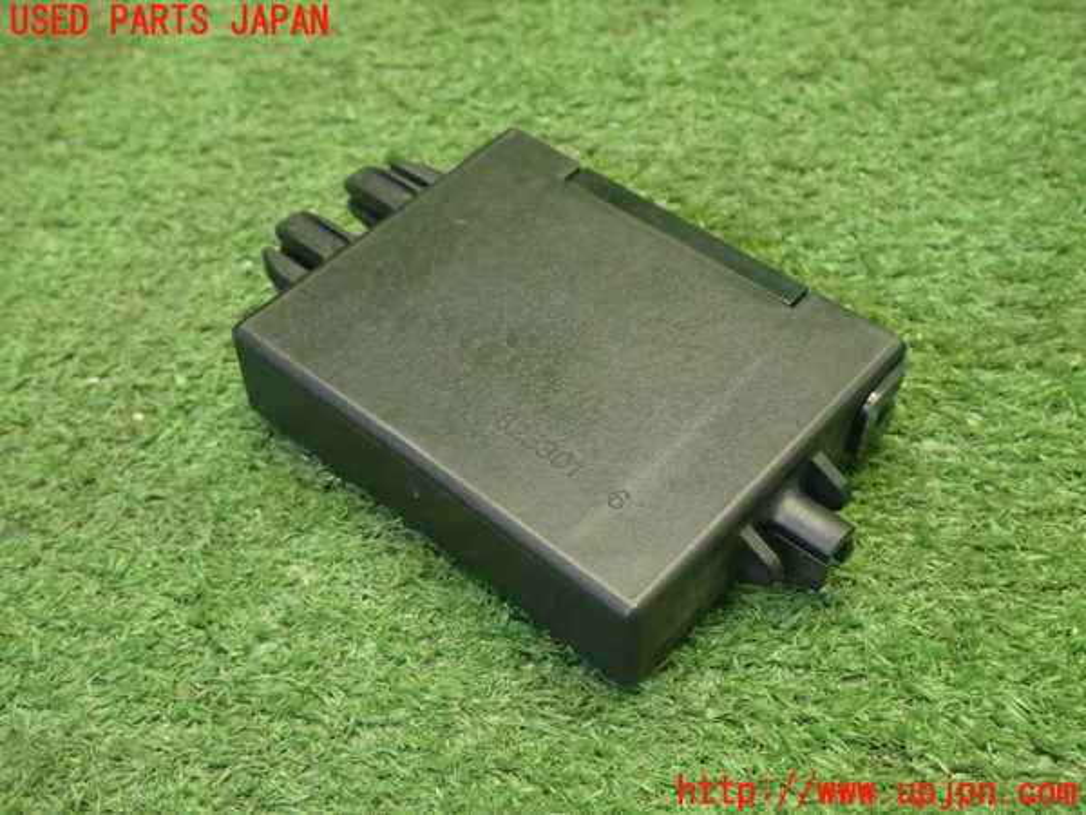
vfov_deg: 32.9
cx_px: 543
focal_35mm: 44
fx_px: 1380
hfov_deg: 42.9
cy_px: 408
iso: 500
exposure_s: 1/40
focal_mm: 7.84
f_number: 2.9
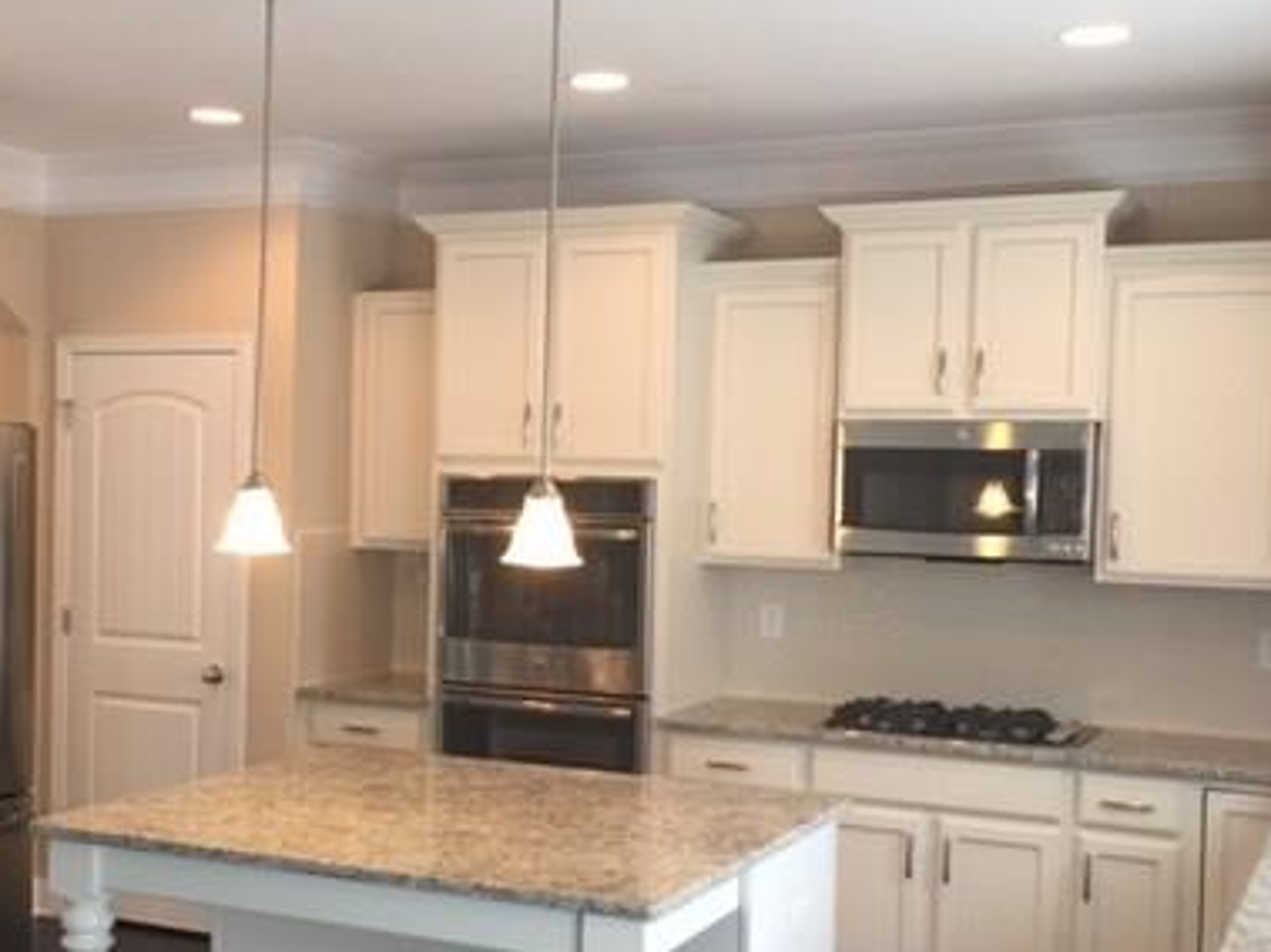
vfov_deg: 29.6
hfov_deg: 38.6
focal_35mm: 49
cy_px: 556
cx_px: 443
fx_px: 1799
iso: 32
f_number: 2.2
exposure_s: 1/15
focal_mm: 4.15
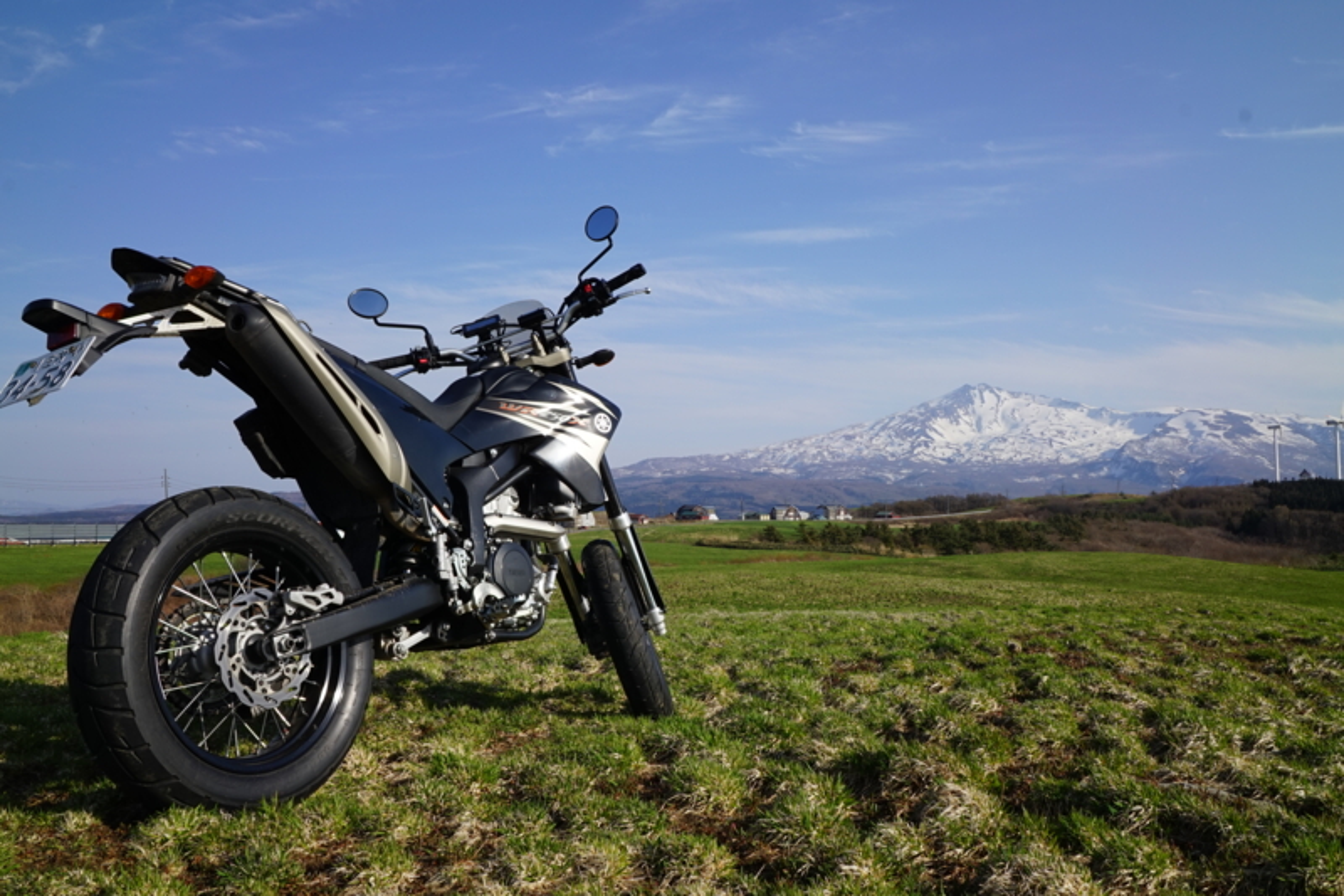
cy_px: 448
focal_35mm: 30
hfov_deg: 61.9
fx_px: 1120
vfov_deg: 43.6
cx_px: 672
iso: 100
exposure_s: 1/125
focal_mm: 20
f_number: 13
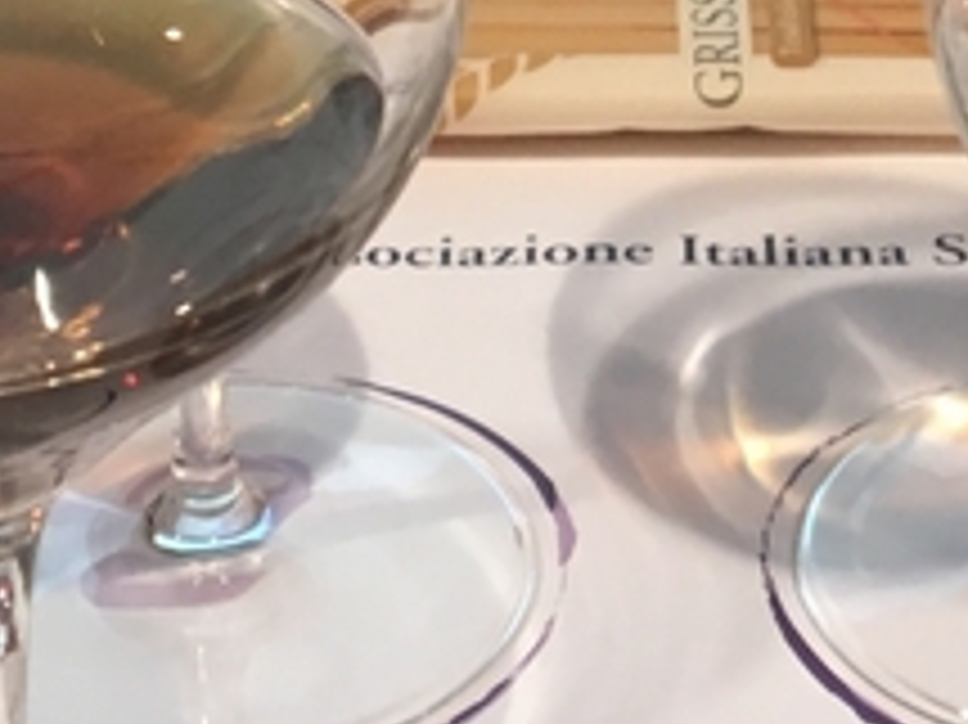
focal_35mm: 138
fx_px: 3857
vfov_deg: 10.7
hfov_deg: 14.2
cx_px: 770
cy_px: 18
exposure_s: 1/33
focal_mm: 4.15
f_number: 2.2
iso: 100
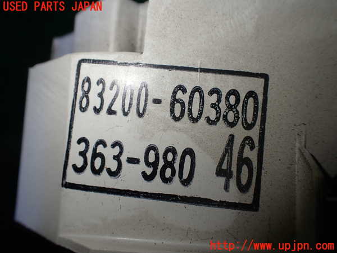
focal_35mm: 30
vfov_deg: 46.8
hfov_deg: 60.0
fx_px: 292
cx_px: 168
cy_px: 126
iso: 100
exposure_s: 1/160
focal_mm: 5.4
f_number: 3.2
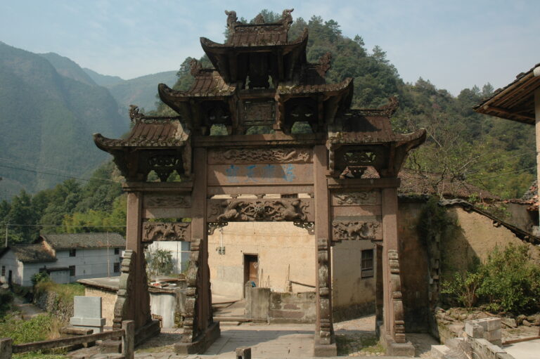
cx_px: 270
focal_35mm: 33
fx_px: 495
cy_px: 180
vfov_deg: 39.9
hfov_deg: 57.3
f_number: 8
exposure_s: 1/250
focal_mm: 22
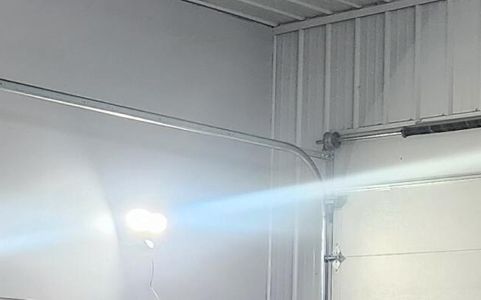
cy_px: 298
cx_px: 24
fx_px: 1507
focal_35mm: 115
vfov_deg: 11.3
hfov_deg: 17.8
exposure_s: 1/120
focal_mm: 5.4
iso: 640
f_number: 1.8
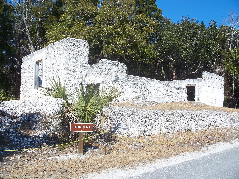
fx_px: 255
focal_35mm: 37
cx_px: 120
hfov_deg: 50.1
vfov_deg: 38.7
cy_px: 90
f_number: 4
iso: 64
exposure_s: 1/400
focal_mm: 7.8
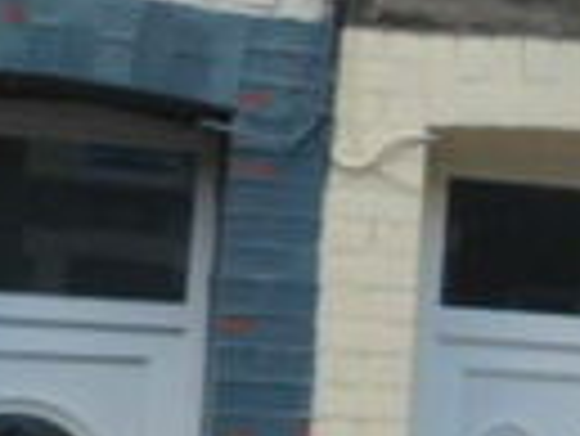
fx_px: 2365
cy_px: 231
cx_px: 1344
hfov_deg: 11.7
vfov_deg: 10.5
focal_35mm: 141
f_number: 3.3
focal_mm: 4.9
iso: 80
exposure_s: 1/350
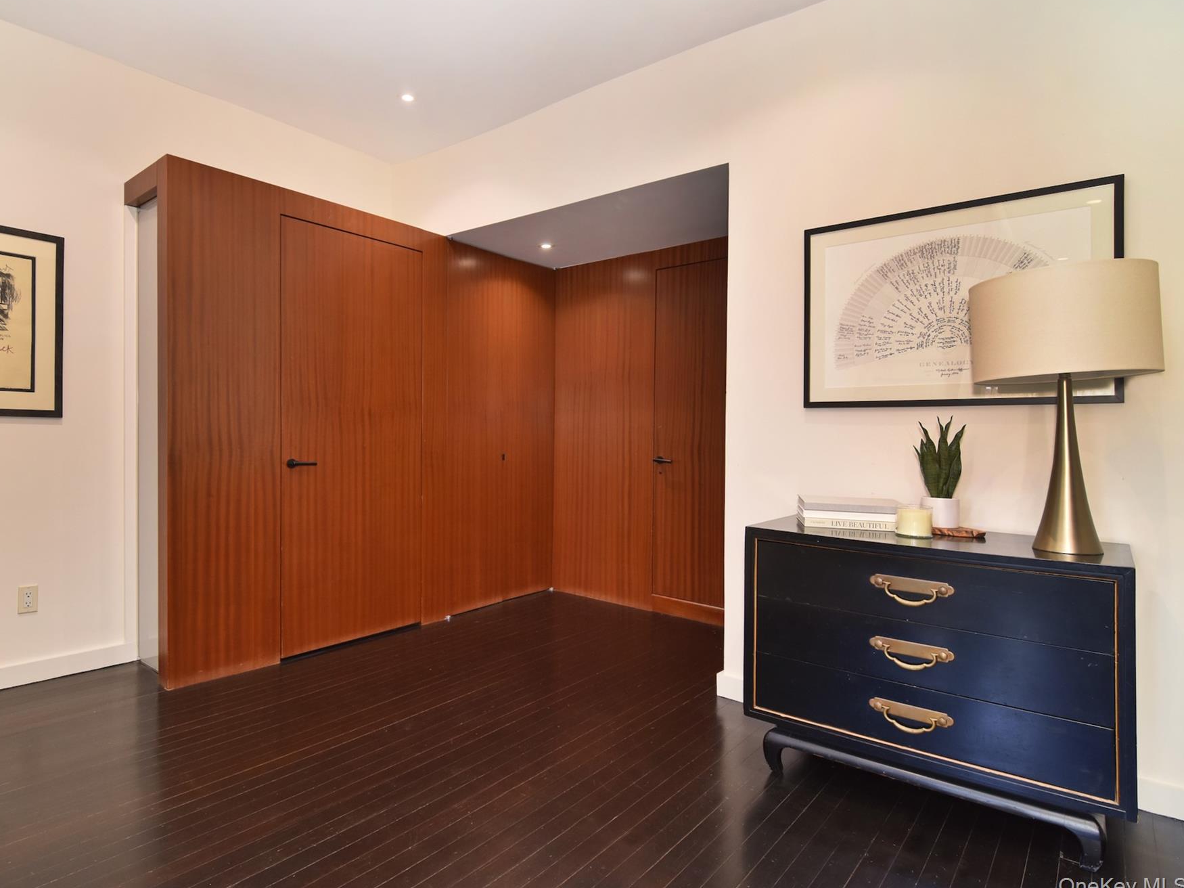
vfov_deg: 69.9
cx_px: 503
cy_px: 441
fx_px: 635
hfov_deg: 85.4
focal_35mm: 19
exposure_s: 1/50
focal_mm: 11
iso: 640
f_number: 8
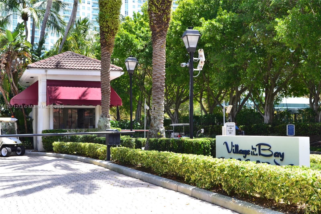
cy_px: 107
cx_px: 160
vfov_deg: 25.7
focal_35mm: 52
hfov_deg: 37.9
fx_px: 468
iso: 400
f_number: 10
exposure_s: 1/200
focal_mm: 35
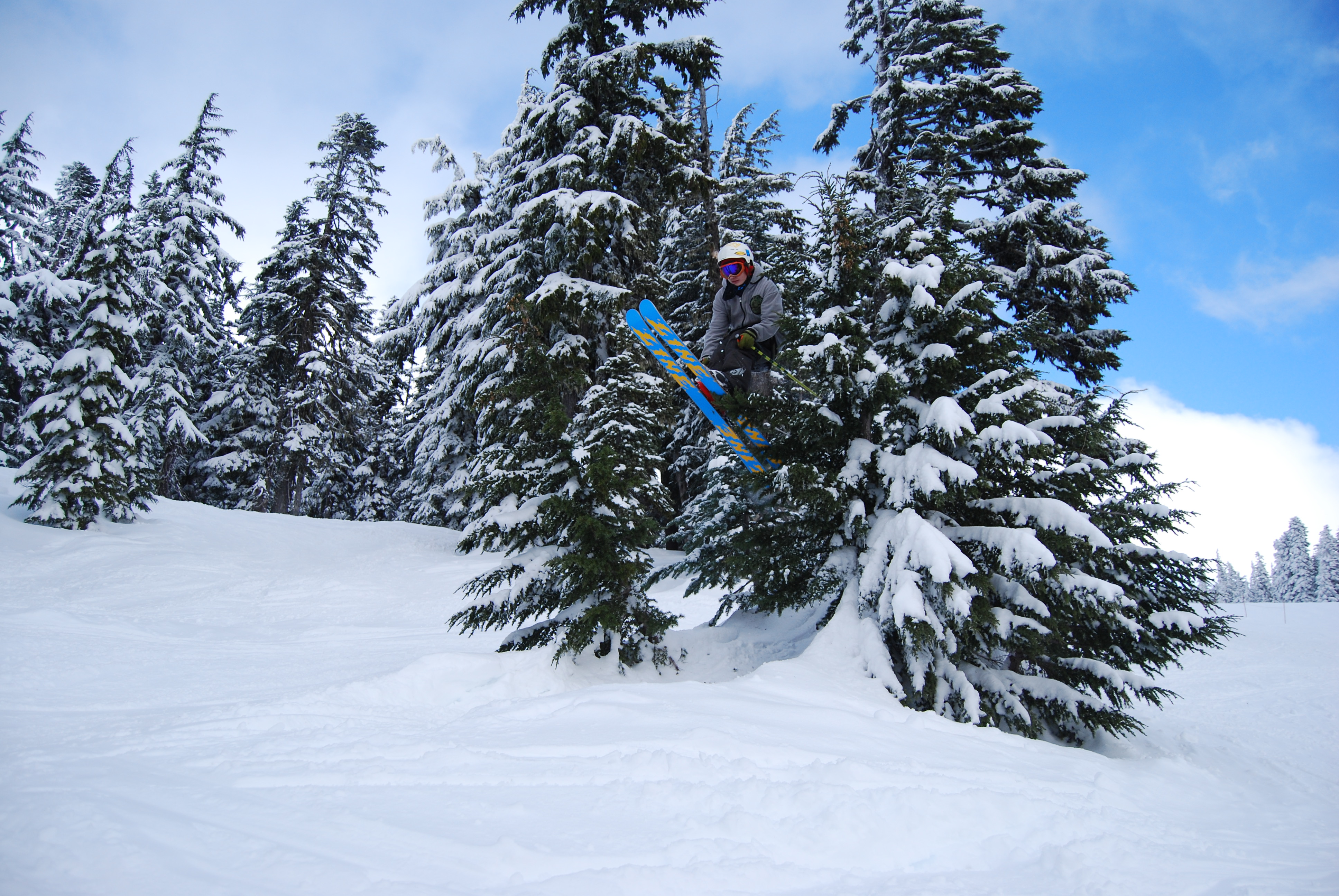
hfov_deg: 67.3
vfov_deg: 48.0
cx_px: 670
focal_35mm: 27
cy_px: 448
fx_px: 1005
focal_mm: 18
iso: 200
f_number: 3.5
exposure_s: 1/1000
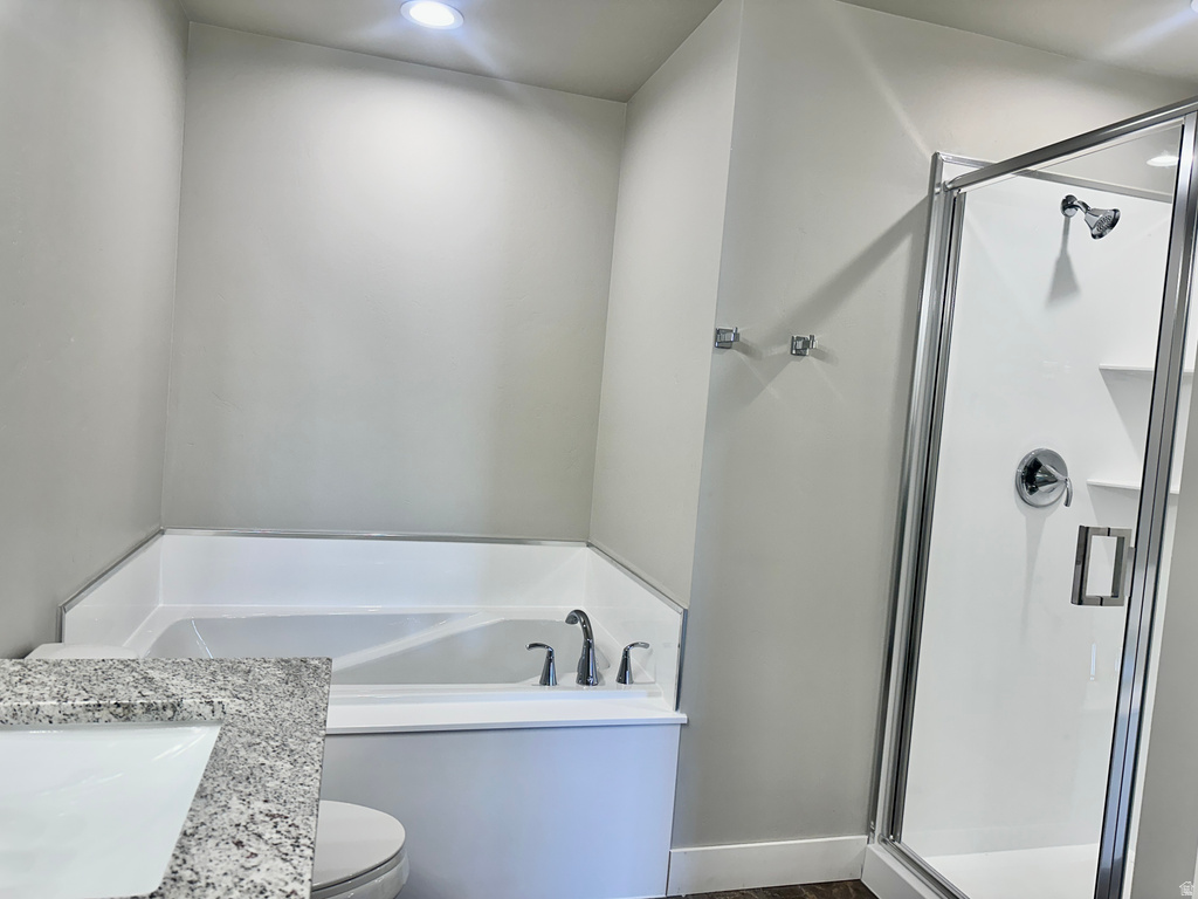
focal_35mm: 24
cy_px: 450
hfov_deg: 71.6
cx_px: 599
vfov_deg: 56.8
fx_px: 831
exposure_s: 1/120
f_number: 1.78
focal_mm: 6.86
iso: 80
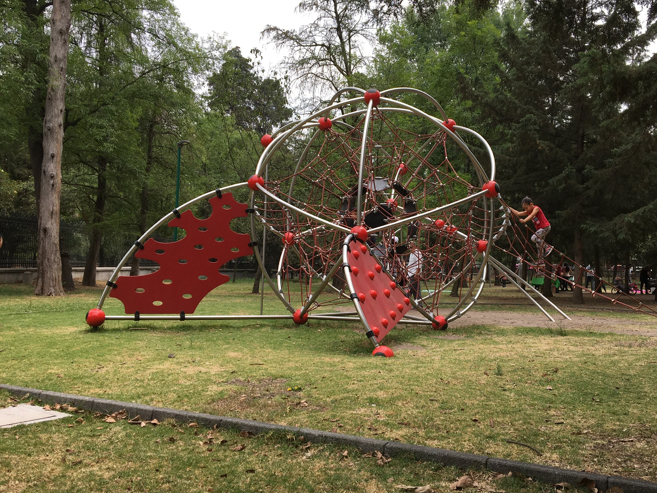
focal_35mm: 34
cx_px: 383
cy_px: 255
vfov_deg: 41.8
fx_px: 645
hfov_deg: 53.7
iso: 25
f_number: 2.2
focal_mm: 4.15
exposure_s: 1/657
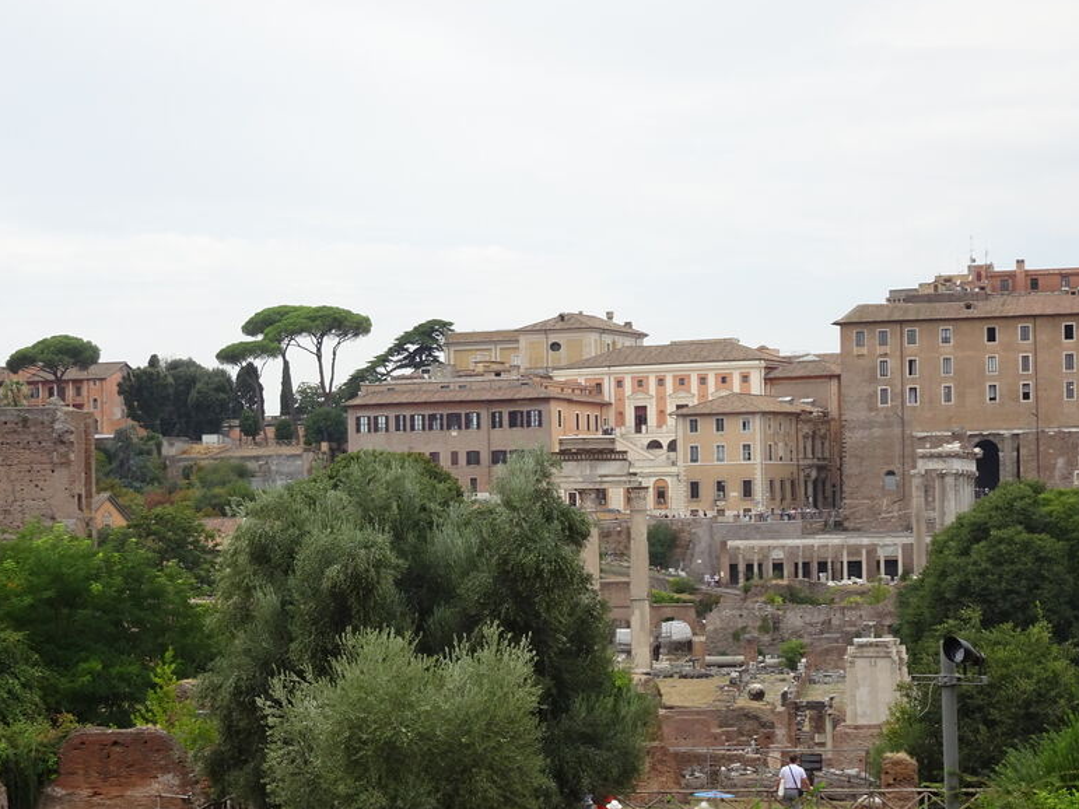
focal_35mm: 108
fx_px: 3366
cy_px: 553
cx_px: 451
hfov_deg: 18.2
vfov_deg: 13.7
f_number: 5
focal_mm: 13.26
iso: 80
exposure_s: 1/250
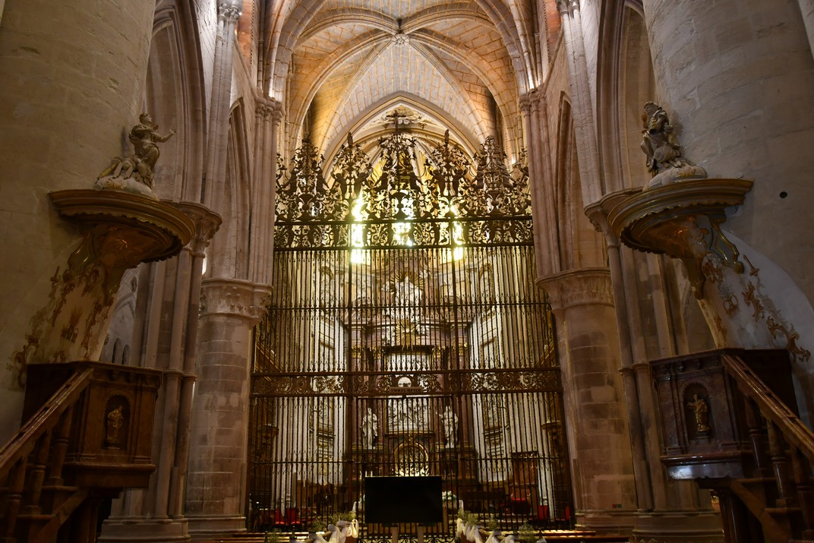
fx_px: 611
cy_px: 272
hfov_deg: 67.4
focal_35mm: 27
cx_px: 407
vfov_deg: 47.9
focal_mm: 18
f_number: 3.5
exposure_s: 1/80
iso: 800
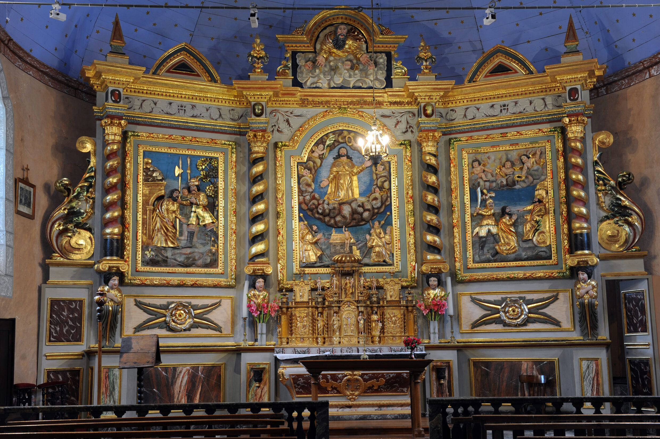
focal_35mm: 48
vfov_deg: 28.0
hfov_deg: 41.1
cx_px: 330
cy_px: 220
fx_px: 879
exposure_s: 1/1.6
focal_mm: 48
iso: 200
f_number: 7.1
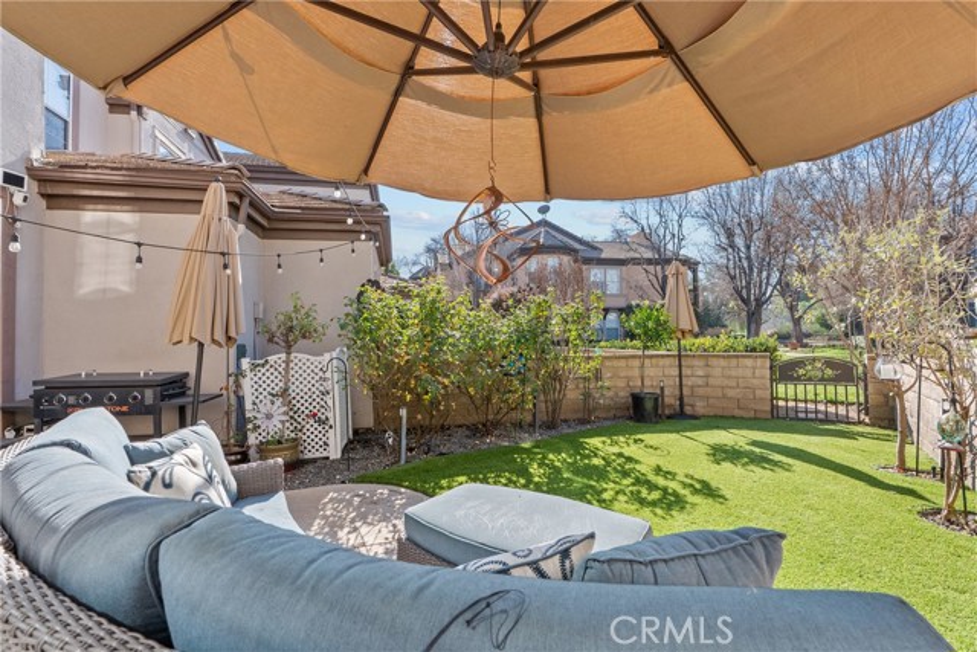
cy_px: 326
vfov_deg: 73.8
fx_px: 434
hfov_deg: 96.7
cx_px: 488
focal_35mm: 16
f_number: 9
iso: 400
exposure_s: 1/125
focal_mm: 16
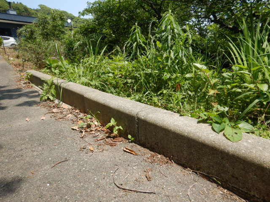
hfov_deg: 71.6
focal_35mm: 24
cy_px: 101
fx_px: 187
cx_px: 135
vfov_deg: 56.8
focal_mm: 4.3
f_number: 2.8
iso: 125
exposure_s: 1/1250
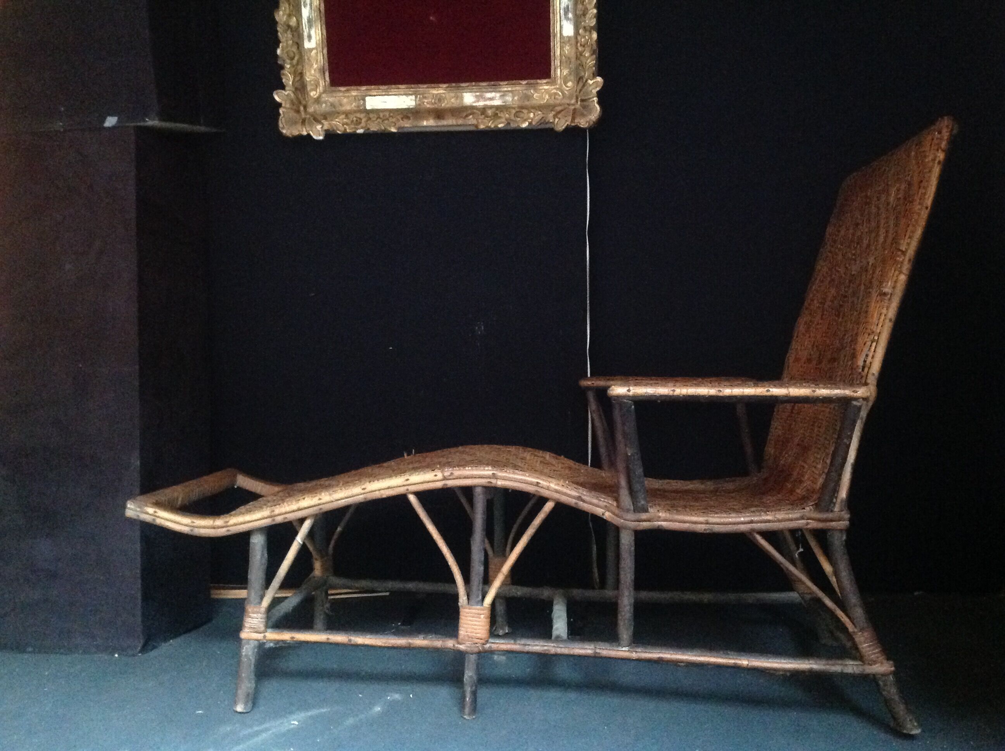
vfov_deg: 40.6
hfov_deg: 52.7
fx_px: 1015
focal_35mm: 35
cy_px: 376
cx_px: 502
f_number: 2.4
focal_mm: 4.28
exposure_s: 1/15
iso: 800
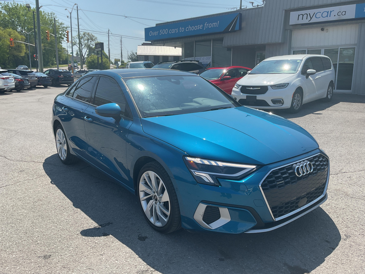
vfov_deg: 48.2
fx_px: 306
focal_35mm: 29
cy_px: 137
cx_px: 182
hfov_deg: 61.7
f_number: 1.8
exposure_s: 1/1912
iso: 16
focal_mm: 3
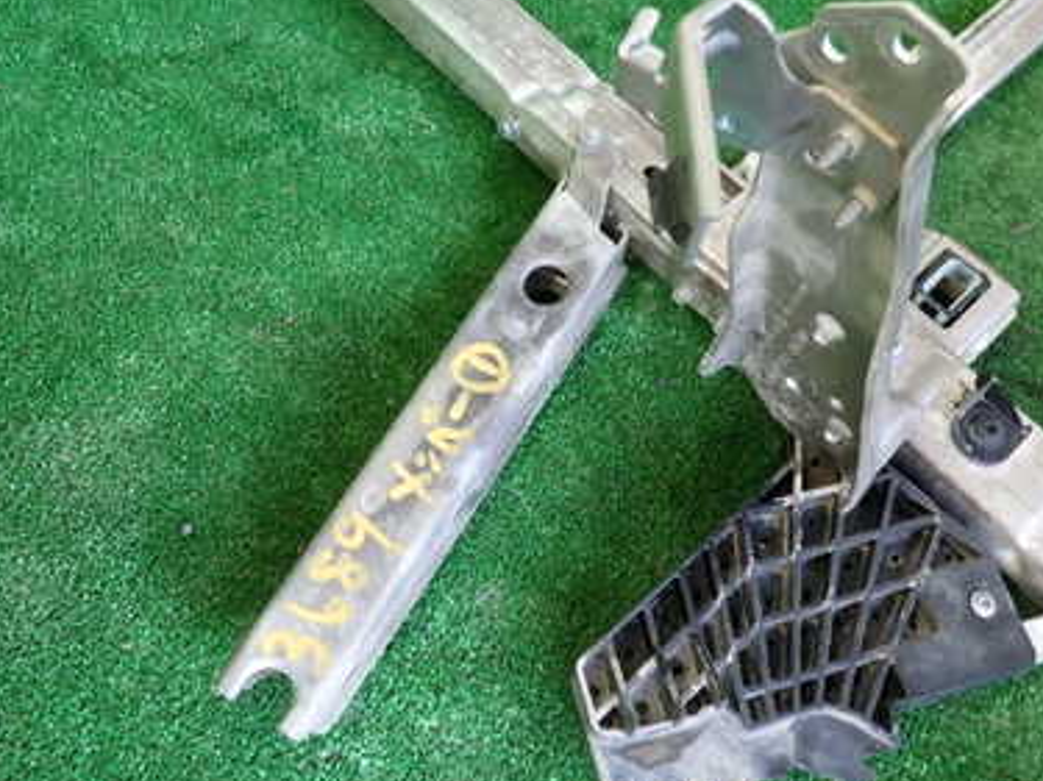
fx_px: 1205
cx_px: 553
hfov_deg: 46.8
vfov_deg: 35.6
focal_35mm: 40
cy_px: 270
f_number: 2
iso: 200
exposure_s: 1/40
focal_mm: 4.5
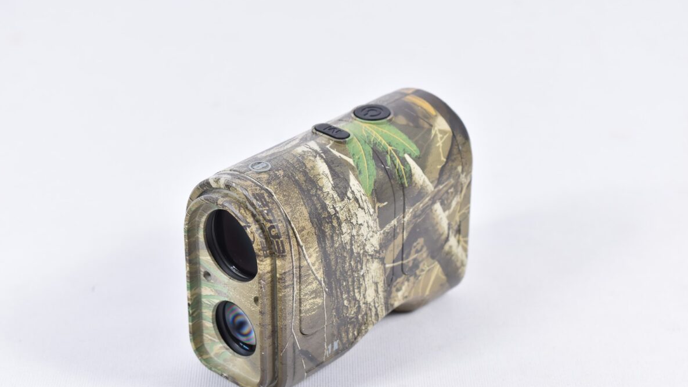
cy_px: 231
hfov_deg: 24.3
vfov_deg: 13.8
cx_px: 344
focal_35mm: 88
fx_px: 1596
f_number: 5.6
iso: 640
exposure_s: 1/50
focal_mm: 55
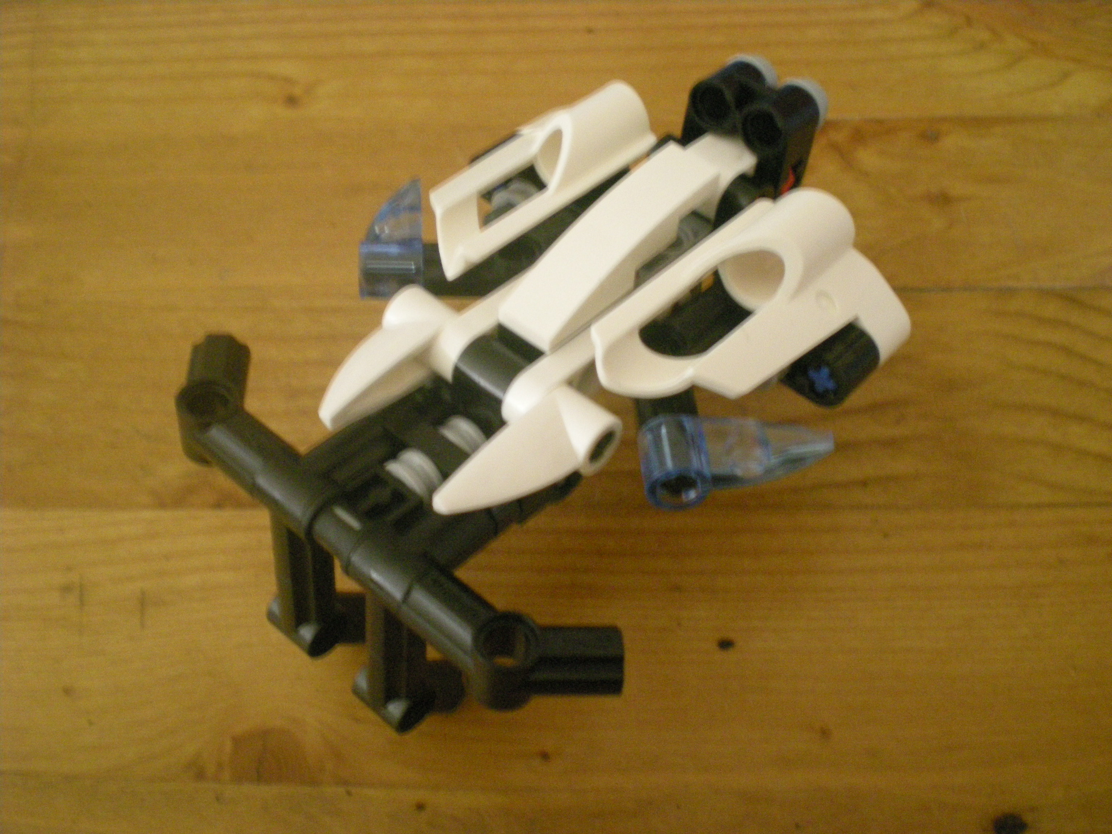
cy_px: 417
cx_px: 556
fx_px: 1221
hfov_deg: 49.0
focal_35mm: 38
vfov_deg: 37.7
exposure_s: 1/8
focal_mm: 6.3
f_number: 3.1
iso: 486
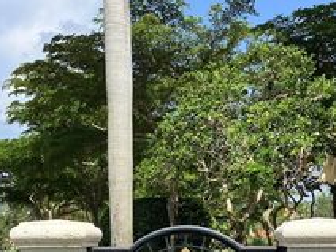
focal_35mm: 66
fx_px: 641
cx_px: 187
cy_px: 272
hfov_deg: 29.4
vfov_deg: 21.2
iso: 32
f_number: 1.8
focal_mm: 3.99
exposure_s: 1/1473
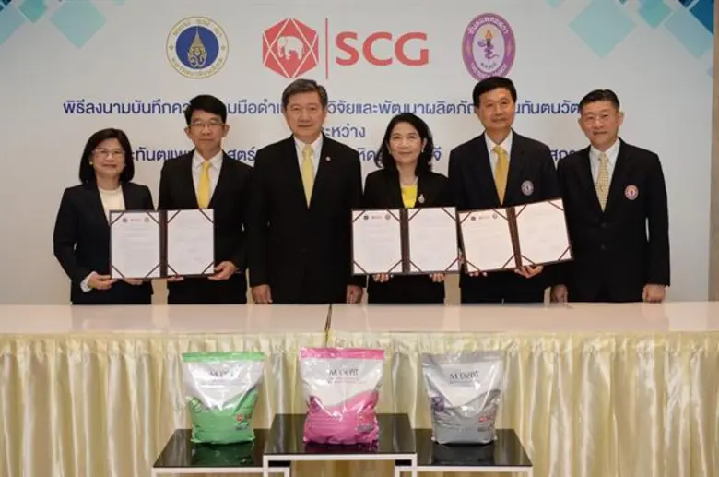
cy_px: 238
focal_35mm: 48
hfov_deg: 41.2
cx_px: 360
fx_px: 957
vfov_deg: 28.0
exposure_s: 1/160
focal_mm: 48
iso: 1250
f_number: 4
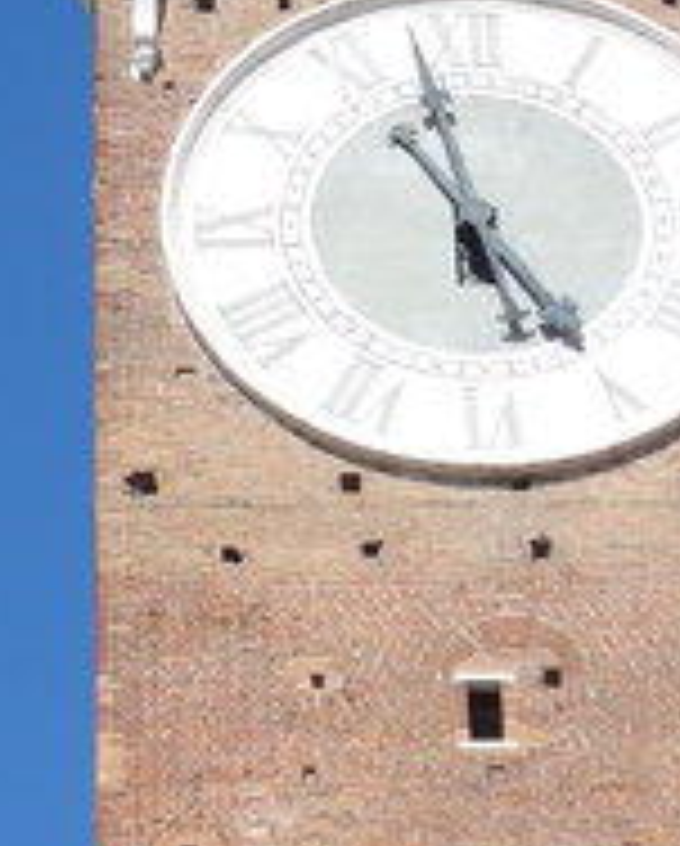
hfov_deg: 7.1
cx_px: 117
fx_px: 5496
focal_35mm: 219
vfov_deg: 8.8
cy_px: 50
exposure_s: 1/800
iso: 80
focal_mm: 13.4
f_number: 3.9
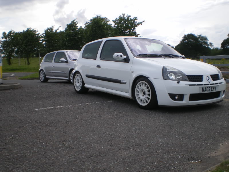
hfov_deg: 49.0
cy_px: 86
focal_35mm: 38
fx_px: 251
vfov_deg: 37.7
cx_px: 114
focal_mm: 6.3
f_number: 4.6
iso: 64
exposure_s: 1/320
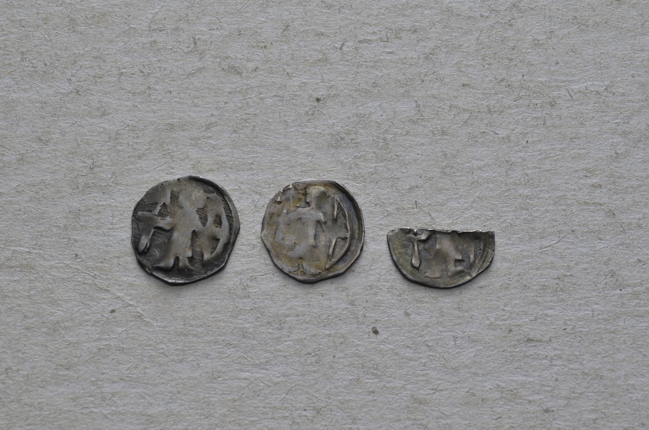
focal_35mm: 82
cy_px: 215
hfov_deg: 24.7
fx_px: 1484
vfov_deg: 16.5
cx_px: 324
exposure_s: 1/250
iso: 400
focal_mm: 55
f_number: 14
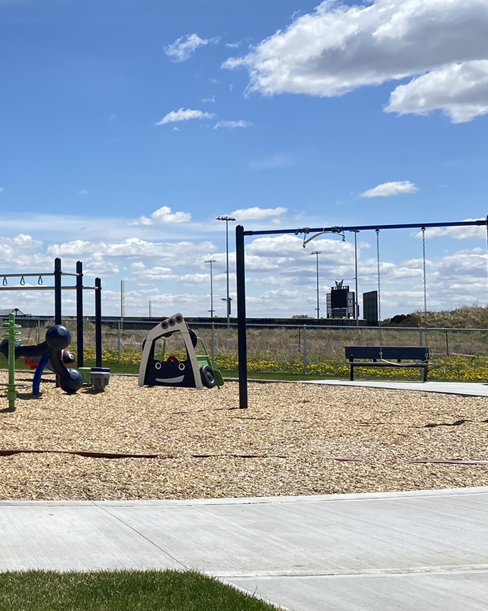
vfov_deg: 33.6
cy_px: 283
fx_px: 1011
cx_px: -139
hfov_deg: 24.0
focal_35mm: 56
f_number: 1.8
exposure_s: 1/4808
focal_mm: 4.25
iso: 32
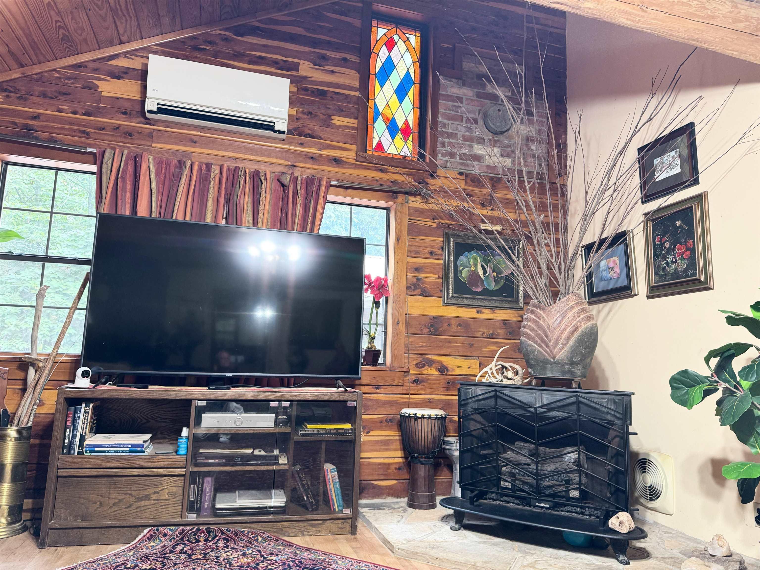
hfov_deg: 71.6
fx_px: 527
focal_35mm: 24
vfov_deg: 56.8
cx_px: 380
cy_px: 285
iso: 250
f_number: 1.78
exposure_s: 1/60
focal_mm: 6.76
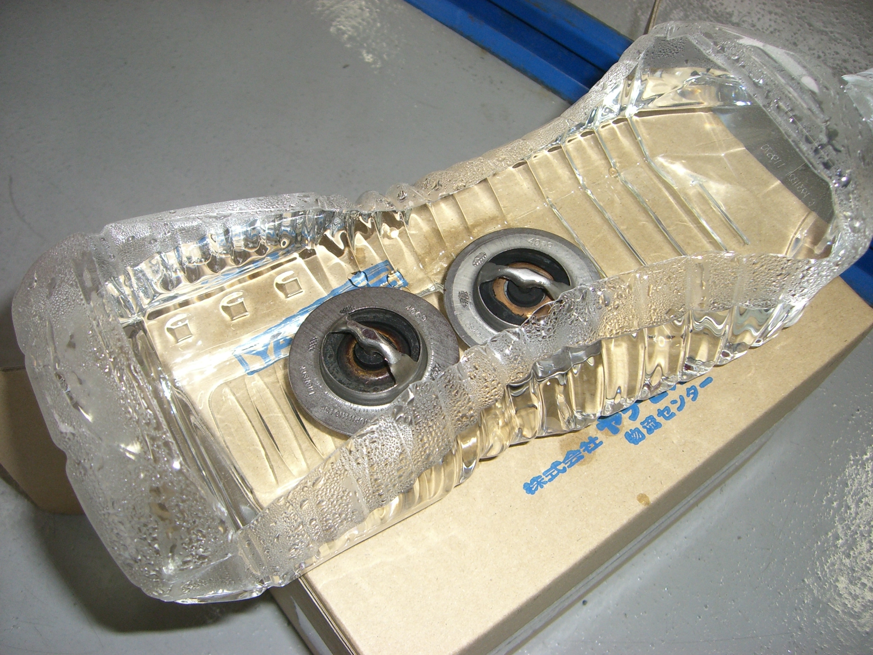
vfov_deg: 37.7
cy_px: 328
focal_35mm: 38
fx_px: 958
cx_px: 436
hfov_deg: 49.0
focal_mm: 6.2
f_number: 2.7
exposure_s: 1/60
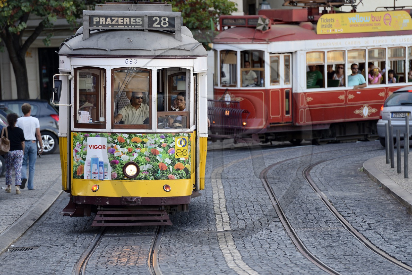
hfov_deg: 10.3
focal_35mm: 200
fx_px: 2288
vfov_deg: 6.9
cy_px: 138
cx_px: 206
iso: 400
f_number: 4
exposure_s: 1/320
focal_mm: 200
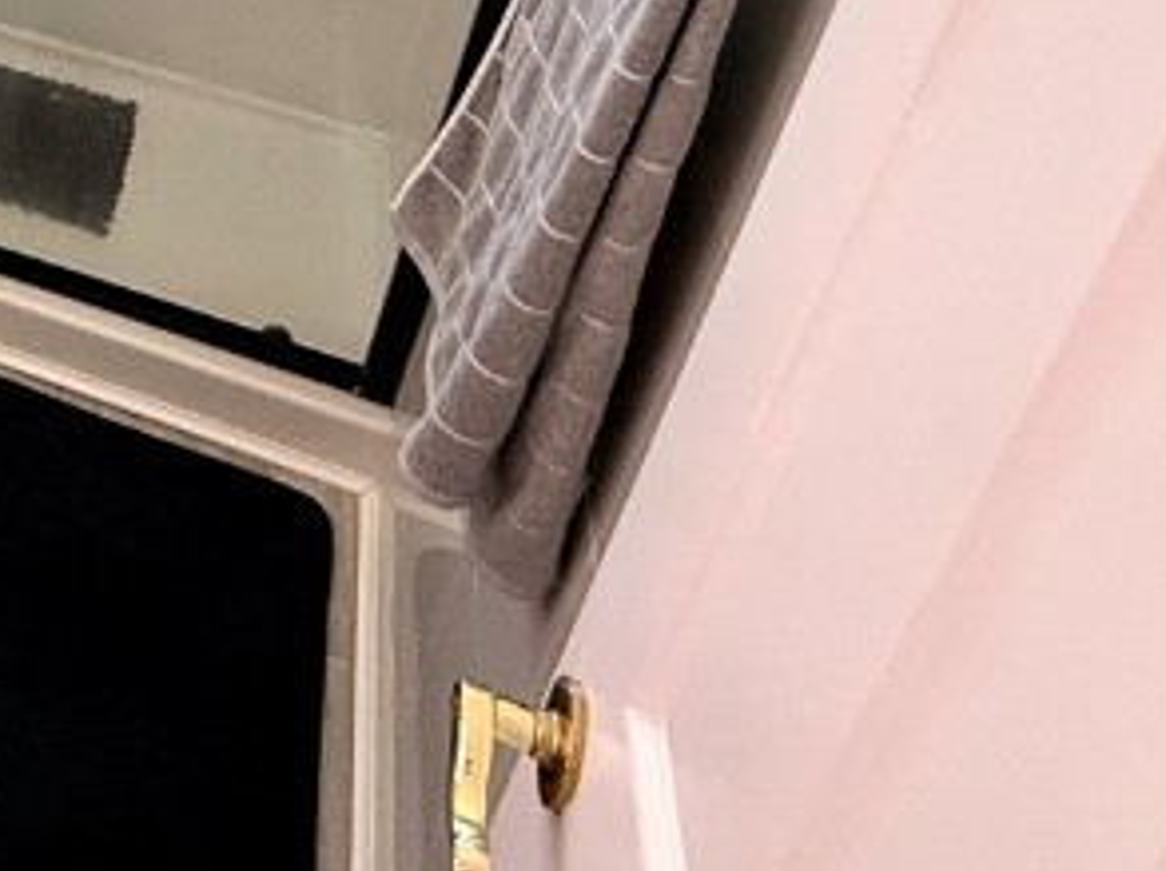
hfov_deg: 27.9
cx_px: -533
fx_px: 1648
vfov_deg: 25.1
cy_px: -298
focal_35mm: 49
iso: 250
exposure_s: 1/120
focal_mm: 2.22
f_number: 2.2
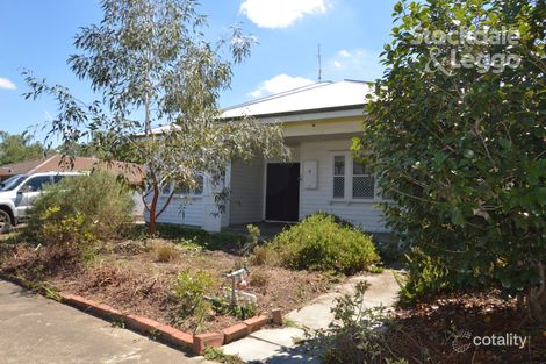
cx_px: 273
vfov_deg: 53.1
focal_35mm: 24
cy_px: 182
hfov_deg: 73.8
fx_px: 364
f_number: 7.1
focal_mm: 16
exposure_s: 1/200
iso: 100
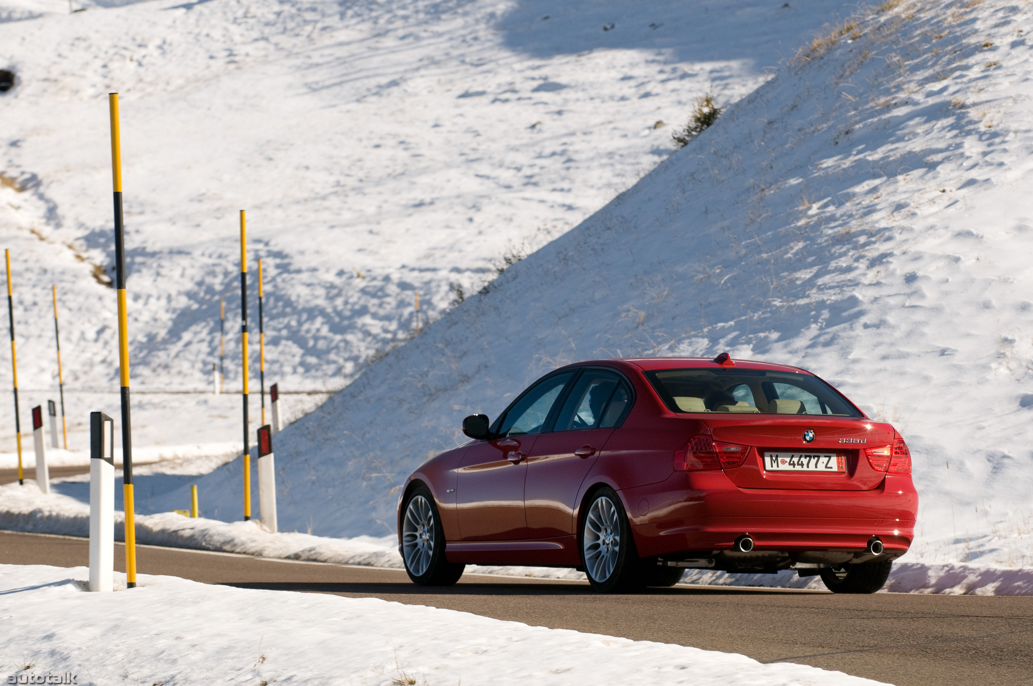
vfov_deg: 6.1
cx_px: 516
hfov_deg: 9.2
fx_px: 6449
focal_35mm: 225
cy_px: 343
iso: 200
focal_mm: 150
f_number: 5
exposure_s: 1/1000
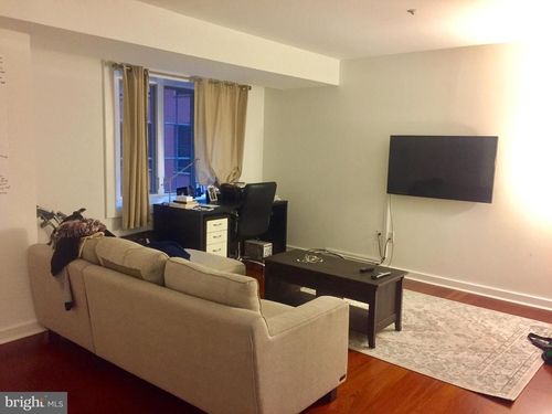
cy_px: 207
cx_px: 276
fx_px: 462
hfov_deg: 61.7
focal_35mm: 29
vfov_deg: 48.2
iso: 200
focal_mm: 4.15
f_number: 2.2
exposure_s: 1/30
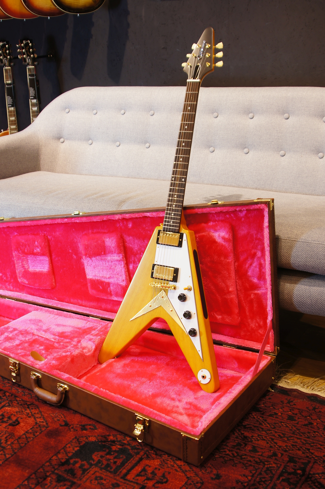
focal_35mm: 42
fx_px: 570
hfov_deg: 31.8
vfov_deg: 46.4
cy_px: 244
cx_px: 162
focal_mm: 28
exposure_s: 1/5
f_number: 4.5
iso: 100
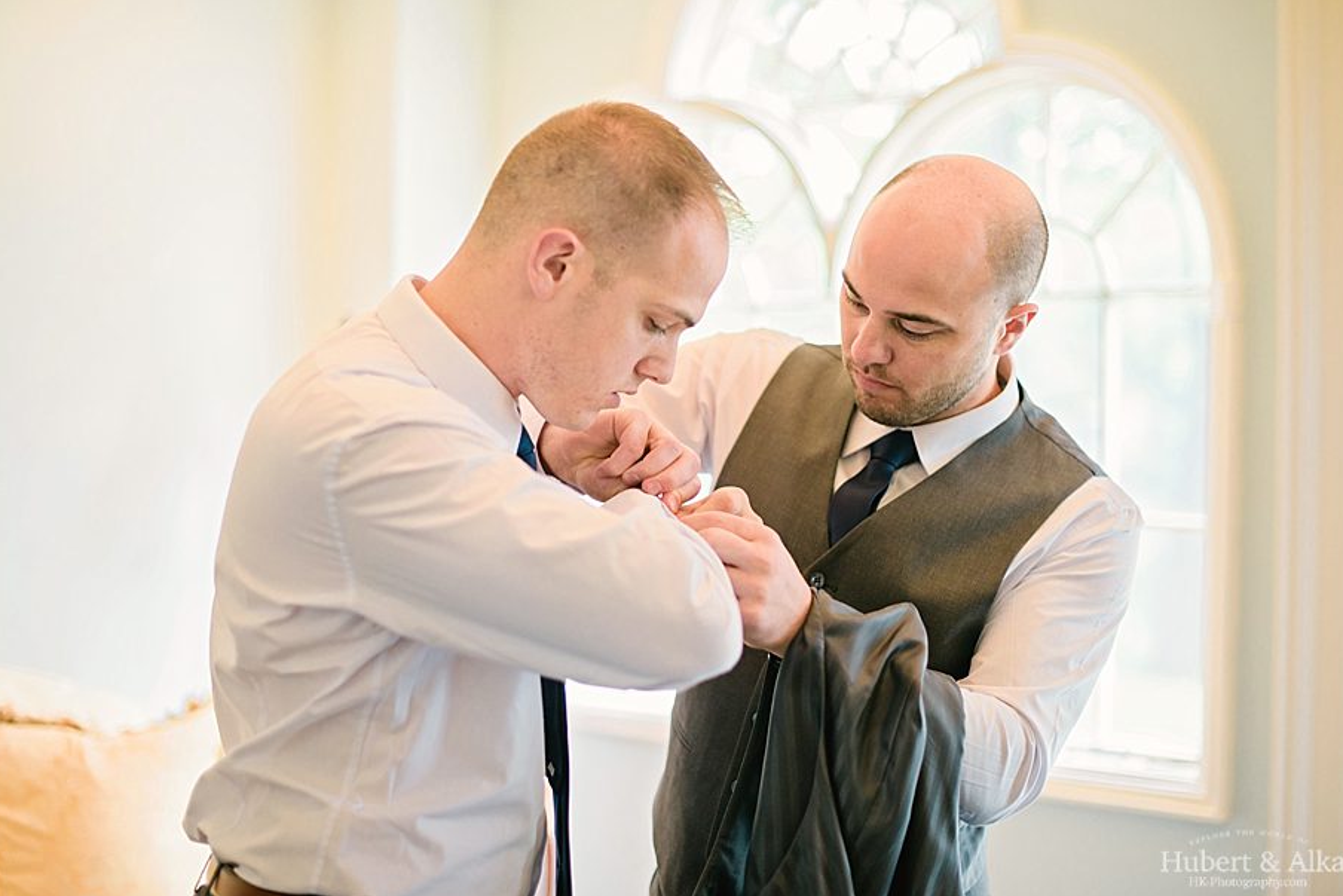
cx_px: 658
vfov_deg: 26.0
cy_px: 438
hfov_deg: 38.2
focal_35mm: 52
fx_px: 1940
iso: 500
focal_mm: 50
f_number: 1.8
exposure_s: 1/400
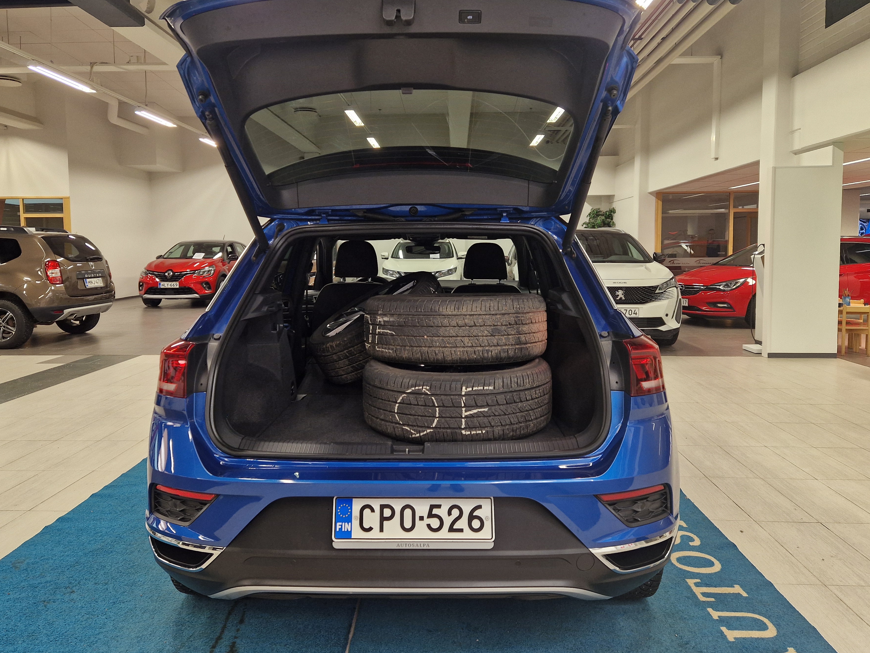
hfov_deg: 67.3
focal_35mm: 26
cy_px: 296
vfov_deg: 53.0
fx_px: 653
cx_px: 427
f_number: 1.8
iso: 160
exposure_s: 1/100
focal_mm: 5.4
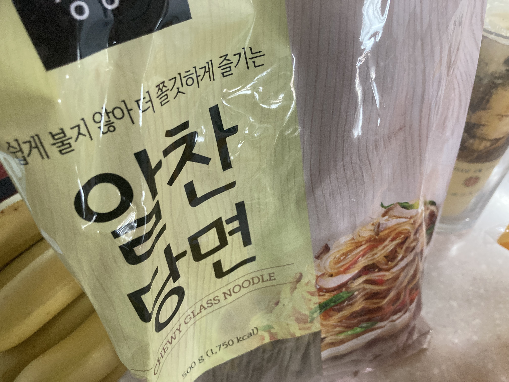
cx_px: 254
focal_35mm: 28
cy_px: 191
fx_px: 412
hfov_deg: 63.4
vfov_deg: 49.7
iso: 250
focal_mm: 3.99
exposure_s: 1/60
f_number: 1.8
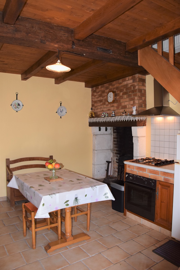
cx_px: 90
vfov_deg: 67.4
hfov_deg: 47.9
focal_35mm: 27
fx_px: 202
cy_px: 135
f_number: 4.5
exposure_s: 1/80
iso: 800
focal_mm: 18
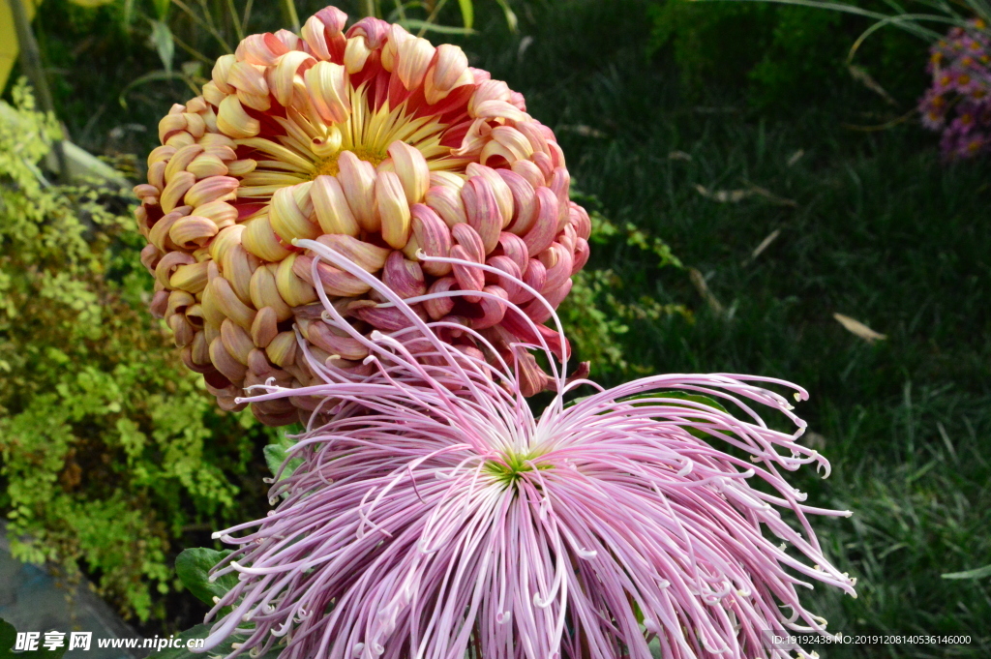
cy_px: 330
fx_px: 2888
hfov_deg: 19.5
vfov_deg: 13.0
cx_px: 496
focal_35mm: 105
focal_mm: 70
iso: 4500
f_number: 22
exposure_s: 1/250
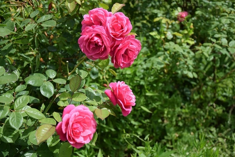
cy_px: 78
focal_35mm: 52
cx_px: 118
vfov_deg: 25.8
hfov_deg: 37.9
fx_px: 343
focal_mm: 35
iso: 100
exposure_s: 1/640
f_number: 4.5
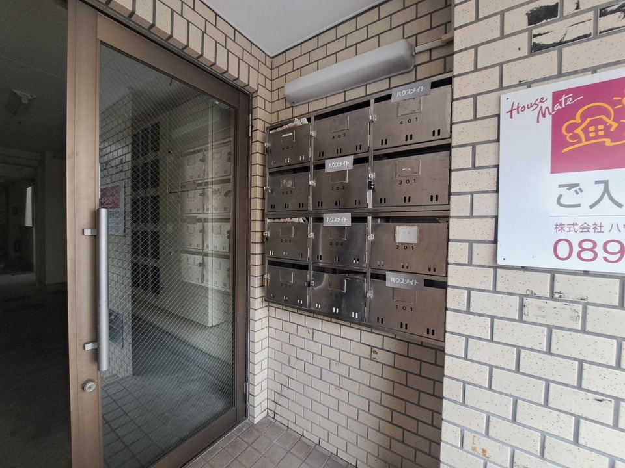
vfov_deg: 89.9
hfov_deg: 106.2
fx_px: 235
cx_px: 312
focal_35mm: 13
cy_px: 234
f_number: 2.2
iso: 125
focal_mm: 1.74
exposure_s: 1/50
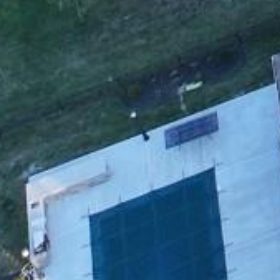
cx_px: 1049
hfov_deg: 6.5
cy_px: -790
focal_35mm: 226
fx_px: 2068
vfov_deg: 6.4
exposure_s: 1/160
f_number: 2.8
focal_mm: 12.29
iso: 130
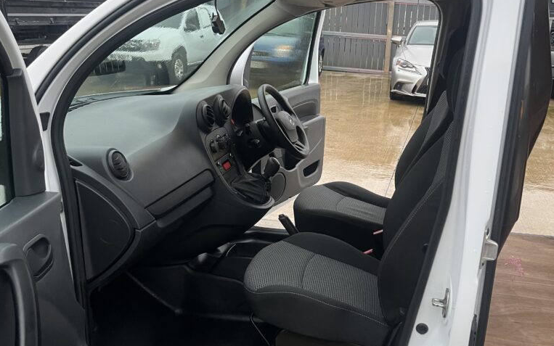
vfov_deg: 34.4
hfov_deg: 52.7
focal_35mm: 37
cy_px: 189
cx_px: 277
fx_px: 559
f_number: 1.6
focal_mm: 5.1
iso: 160
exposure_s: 1/60
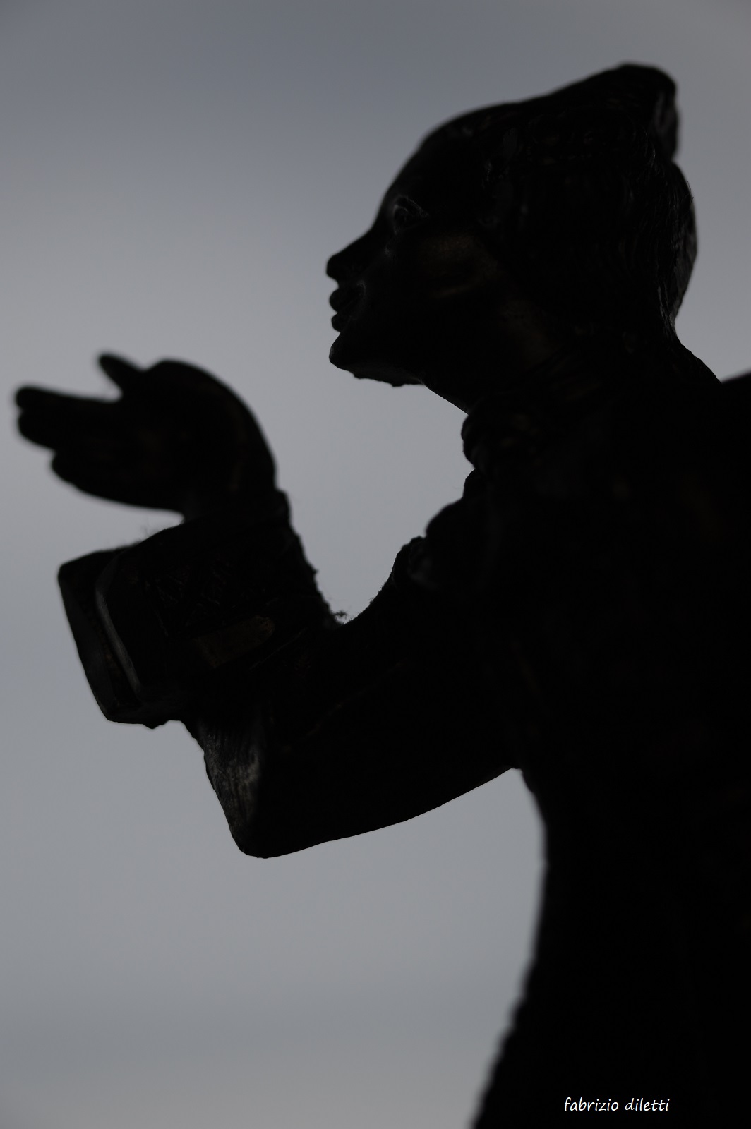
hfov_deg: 6.9
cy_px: 564
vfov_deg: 10.3
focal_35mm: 200
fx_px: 6269
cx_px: 376
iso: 200
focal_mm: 200
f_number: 4
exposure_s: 1/320
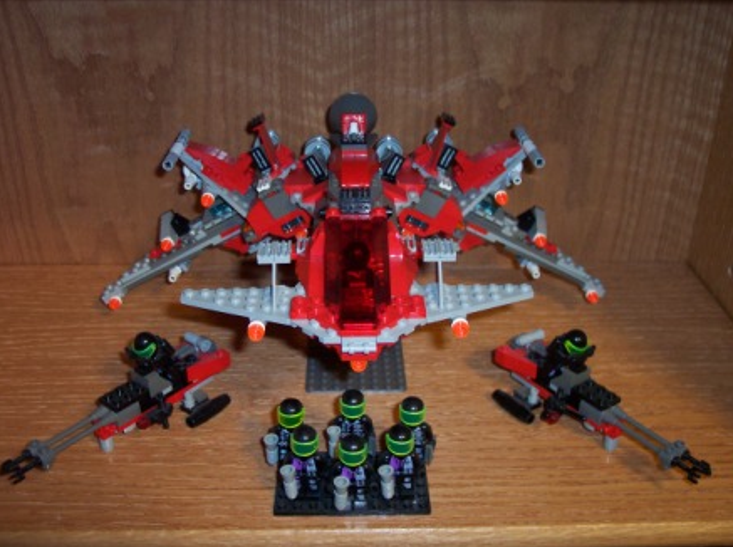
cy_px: 278
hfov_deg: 47.9
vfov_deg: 36.7
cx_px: 359
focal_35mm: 39
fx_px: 824
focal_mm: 8
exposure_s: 1/30
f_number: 2.8
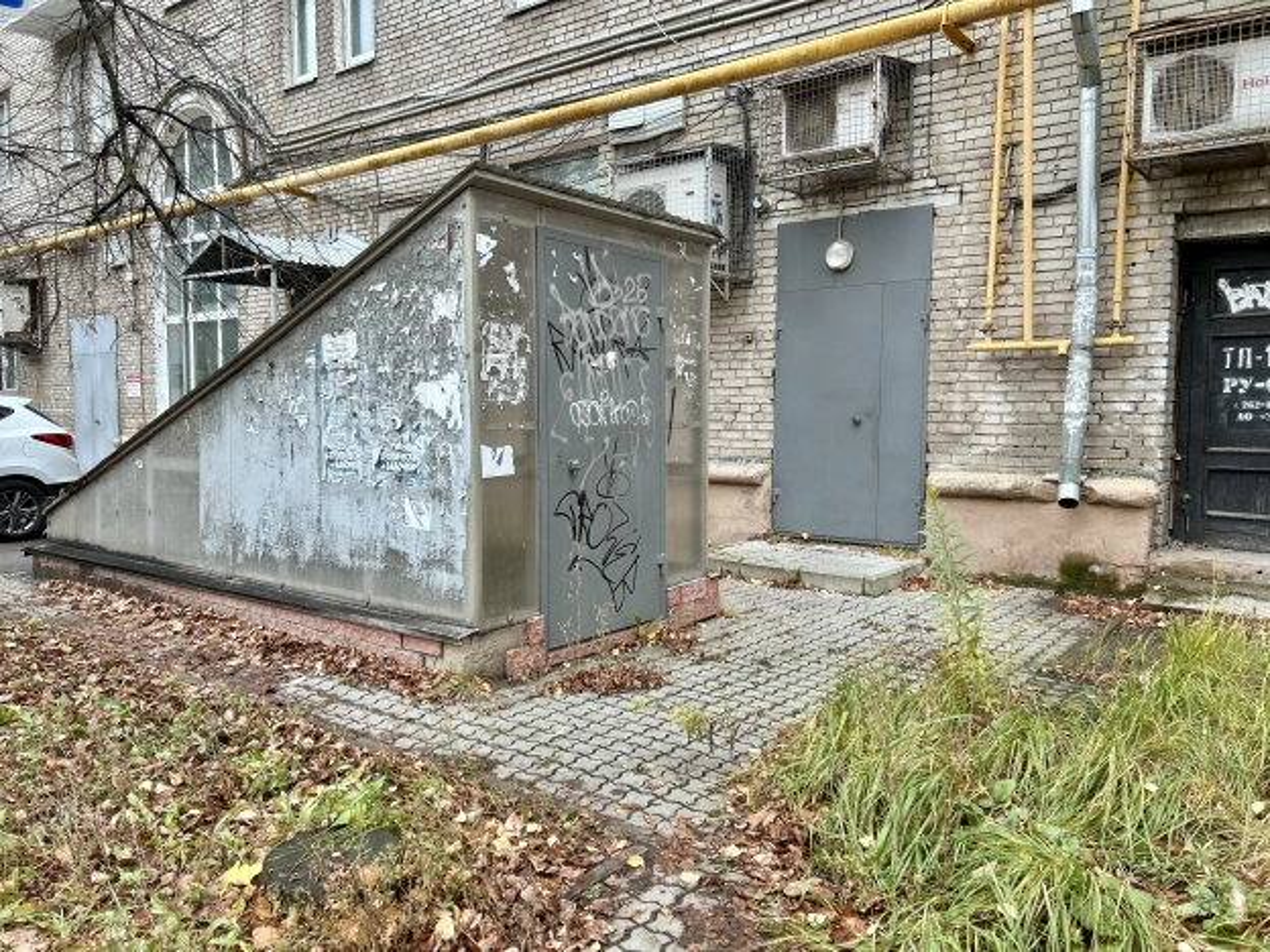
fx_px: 954
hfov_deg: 67.3
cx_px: 635
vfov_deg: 53.1
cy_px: 476
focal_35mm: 26
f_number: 1.5
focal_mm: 5.7
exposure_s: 1/182
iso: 40
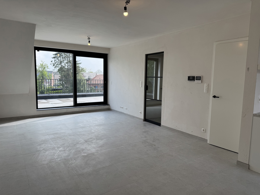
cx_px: 130
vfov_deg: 56.8
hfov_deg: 71.6
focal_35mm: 24
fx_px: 180
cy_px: 98
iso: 80
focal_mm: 6.76
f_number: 1.78
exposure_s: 1/700
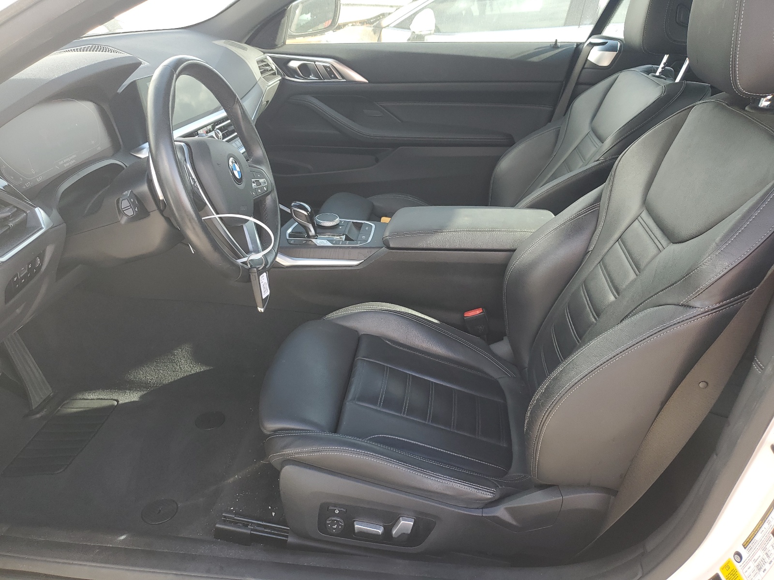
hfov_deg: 67.3
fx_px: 581
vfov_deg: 53.1
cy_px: 290
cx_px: 387
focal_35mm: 26
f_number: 1.5
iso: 50
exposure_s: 1/238
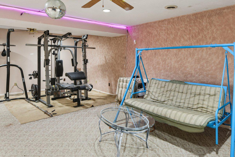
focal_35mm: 24
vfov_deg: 52.8
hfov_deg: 73.0
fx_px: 157
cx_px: 141
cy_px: 64
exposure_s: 1/2.5
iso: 400
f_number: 8
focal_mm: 14
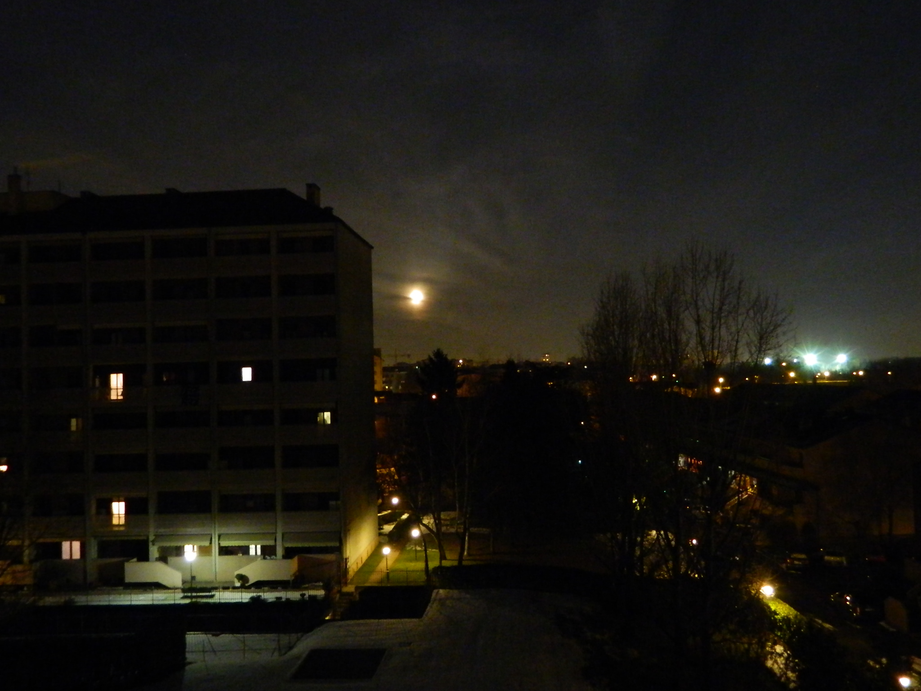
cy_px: 346
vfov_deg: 45.4
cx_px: 460
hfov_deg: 58.4
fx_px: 825
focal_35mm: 31
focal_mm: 5.6
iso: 800
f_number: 3.2
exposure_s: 1
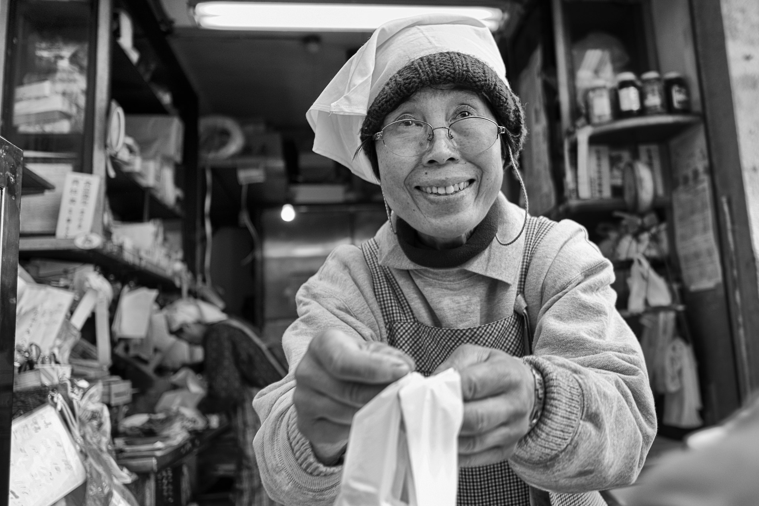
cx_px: 471
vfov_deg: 38.8
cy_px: 219
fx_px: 717
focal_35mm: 34
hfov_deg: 55.2
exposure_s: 1/160
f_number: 2.5
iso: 200
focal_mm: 18
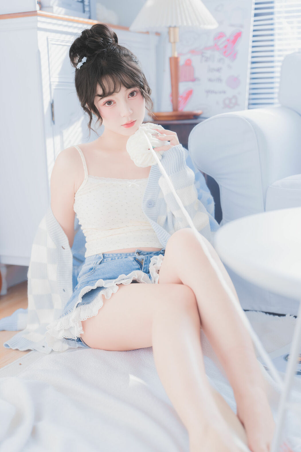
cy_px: 226
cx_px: 150
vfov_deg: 39.6
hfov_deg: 27.0
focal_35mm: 50
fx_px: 627
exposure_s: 1/100
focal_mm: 50
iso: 100
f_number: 2
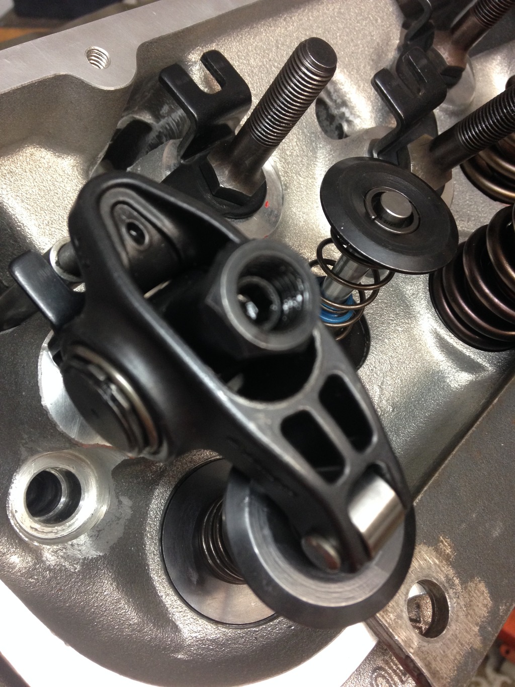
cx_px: 258
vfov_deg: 55.3
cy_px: 344
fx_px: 655
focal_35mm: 33
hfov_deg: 43.0
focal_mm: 4.12
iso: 125
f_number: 2.4
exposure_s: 1/20
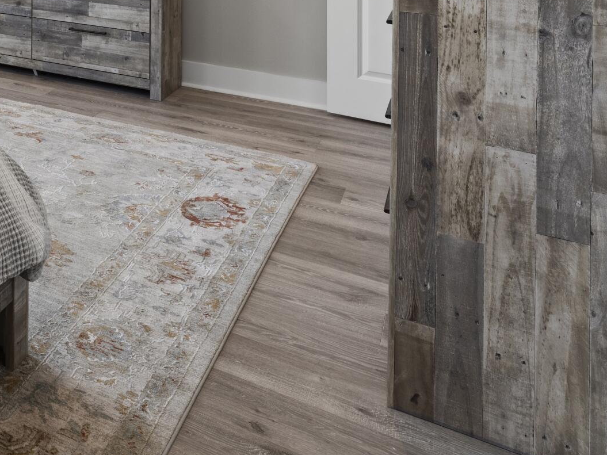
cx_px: -174
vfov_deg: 28.2
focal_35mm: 43
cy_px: -114
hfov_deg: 32.8
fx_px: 762
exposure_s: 1/15
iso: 400
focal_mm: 15.9
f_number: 8
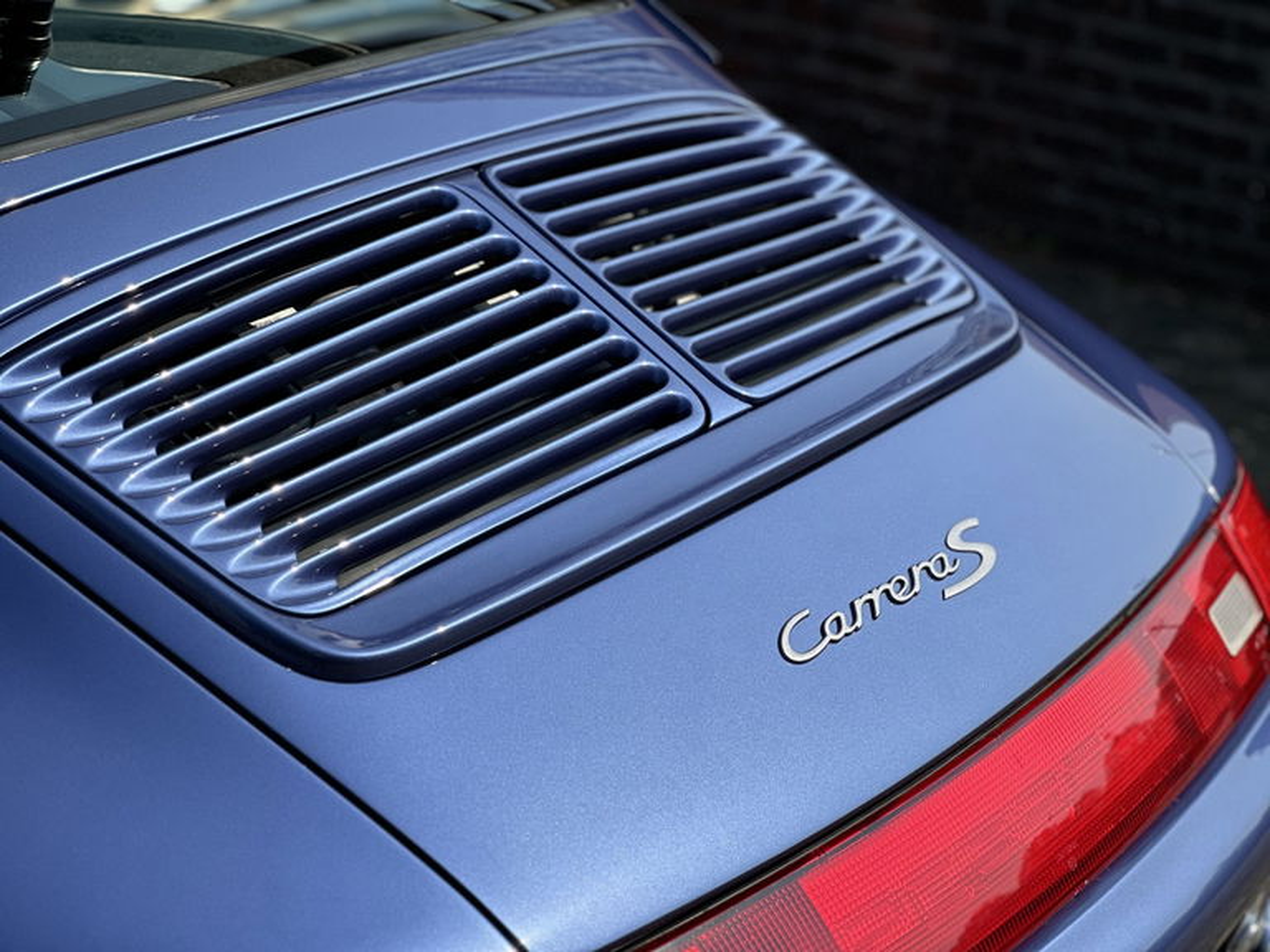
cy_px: 476
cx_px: 635
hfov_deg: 25.3
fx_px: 2825
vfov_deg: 19.1
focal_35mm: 77
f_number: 2.8
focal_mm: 9
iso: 32
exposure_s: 1/664
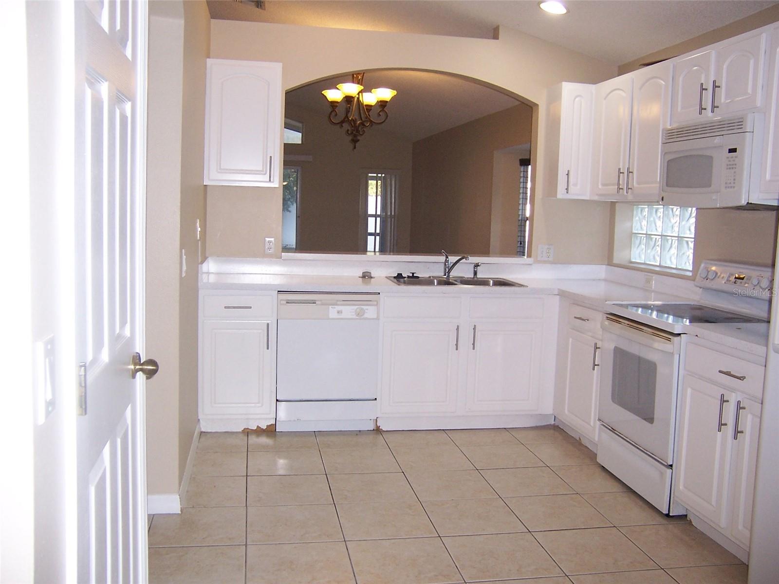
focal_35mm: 33
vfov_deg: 42.9
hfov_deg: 55.4
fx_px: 743
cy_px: 292
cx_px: 390
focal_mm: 5.5
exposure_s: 1/60
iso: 140
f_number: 2.8
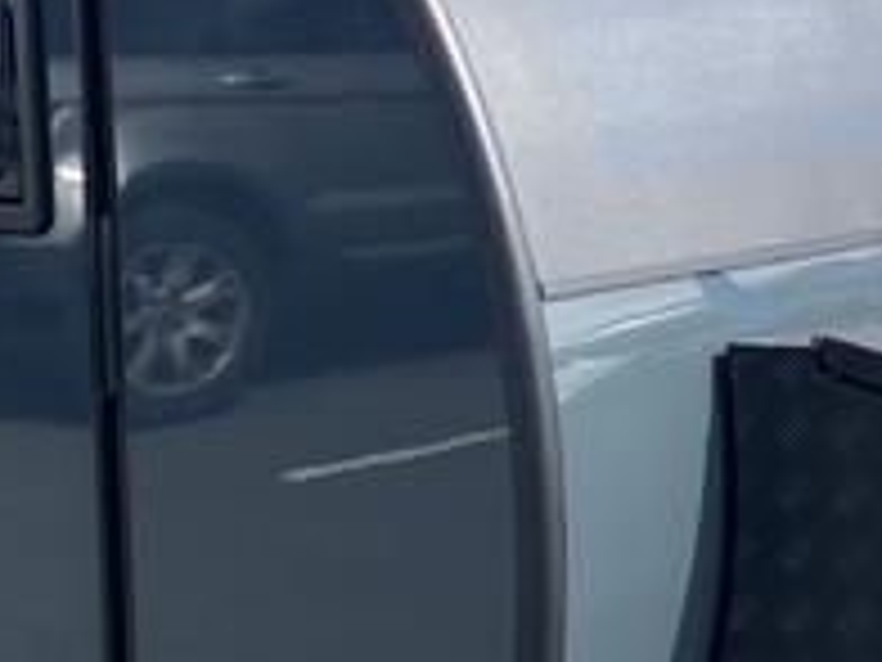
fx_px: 2701
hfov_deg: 18.4
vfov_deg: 14.0
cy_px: 288
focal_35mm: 106
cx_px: 666
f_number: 1.8
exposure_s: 1/1429
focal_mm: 4.25
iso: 32
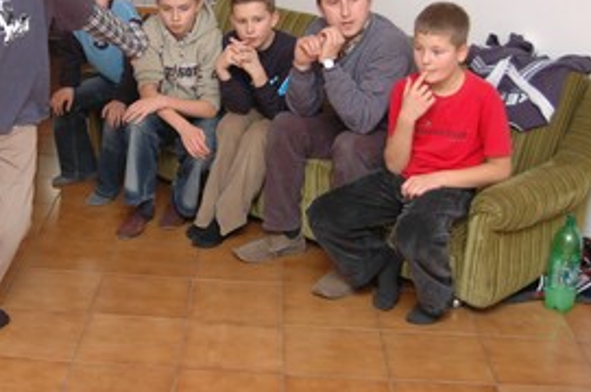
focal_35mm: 62
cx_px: 170
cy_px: 111
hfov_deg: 32.0
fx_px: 1017
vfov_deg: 21.7
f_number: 3.5
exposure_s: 1/50
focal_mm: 28
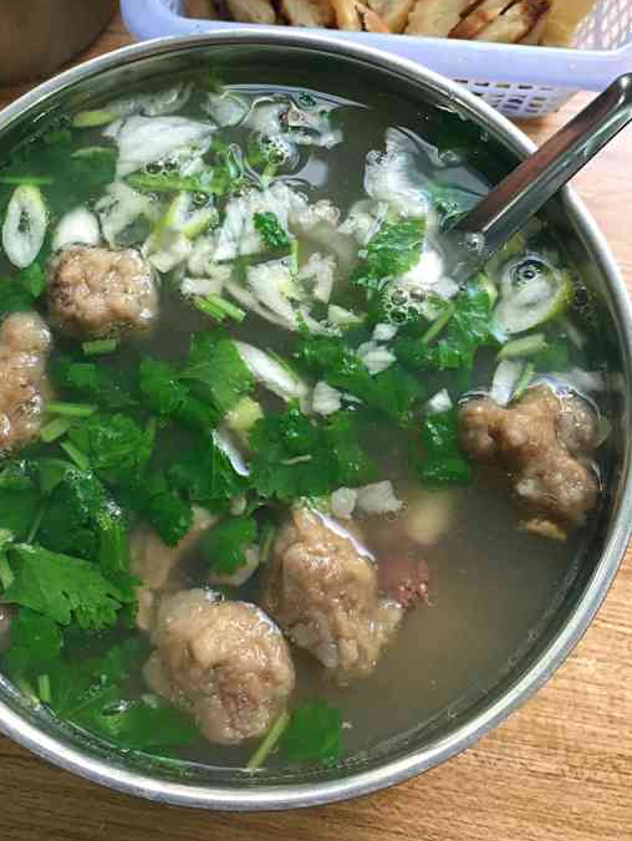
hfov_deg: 35.8
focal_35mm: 40
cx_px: 246
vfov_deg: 46.0
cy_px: 274
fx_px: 973
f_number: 2.2
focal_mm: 4.15
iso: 100
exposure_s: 1/33
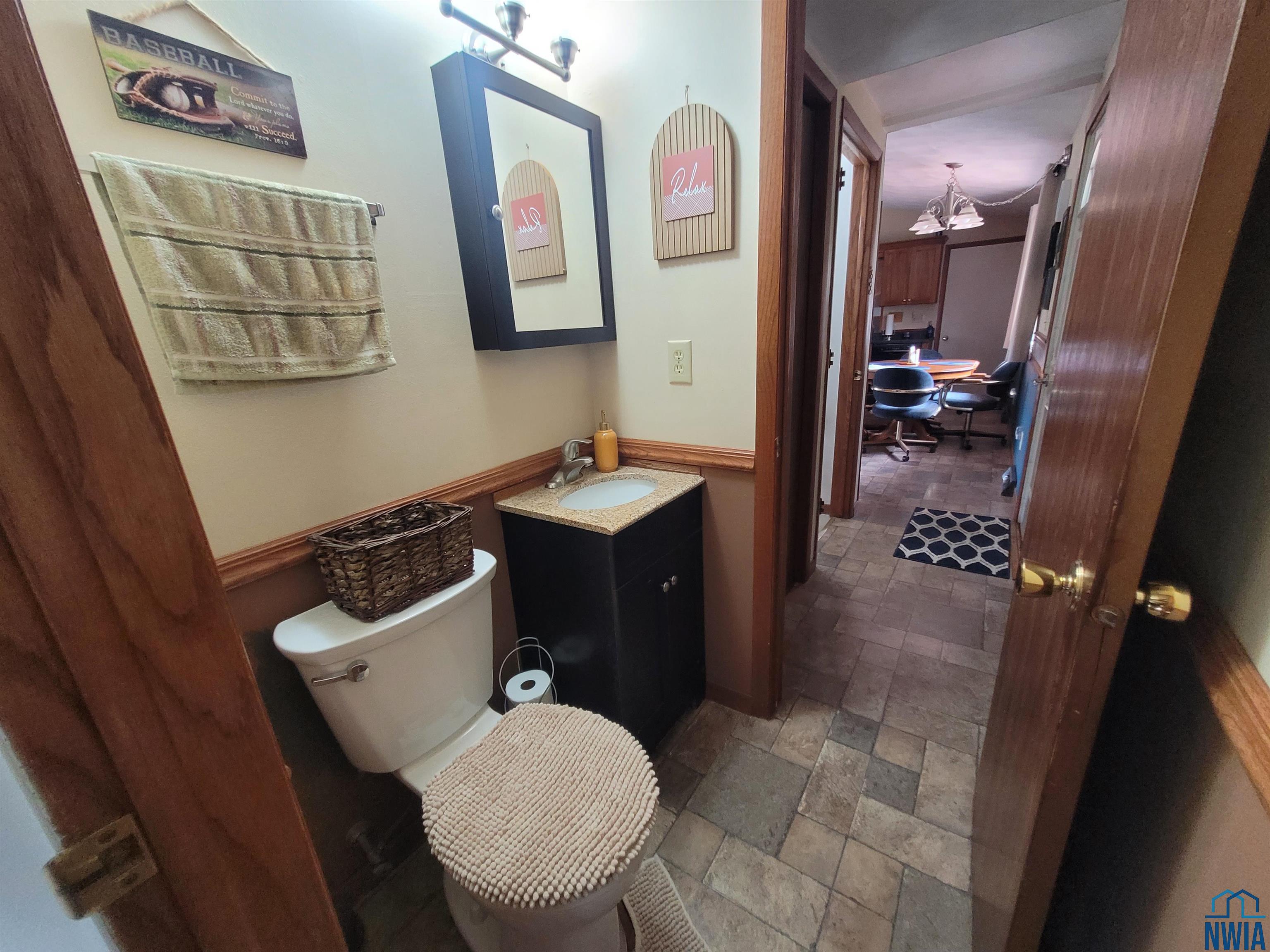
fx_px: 477
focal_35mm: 13
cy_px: 476
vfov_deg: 89.9
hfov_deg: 106.2
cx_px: 635
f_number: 2.2
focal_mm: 1.74
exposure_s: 1/40
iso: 320
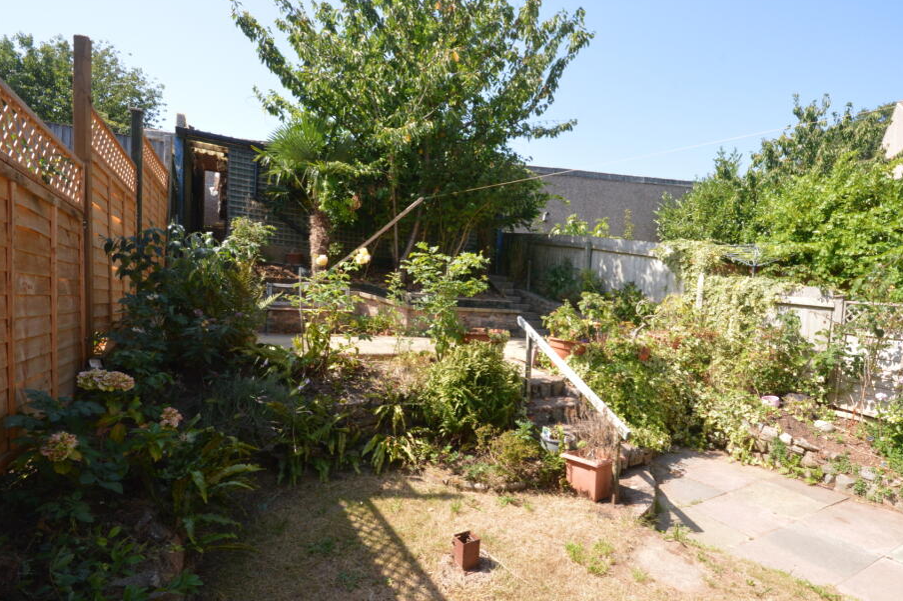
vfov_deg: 70.2
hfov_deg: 93.1
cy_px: 326
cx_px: 490
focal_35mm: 17
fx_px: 426
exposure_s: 1/200
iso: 800
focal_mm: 10
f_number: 16
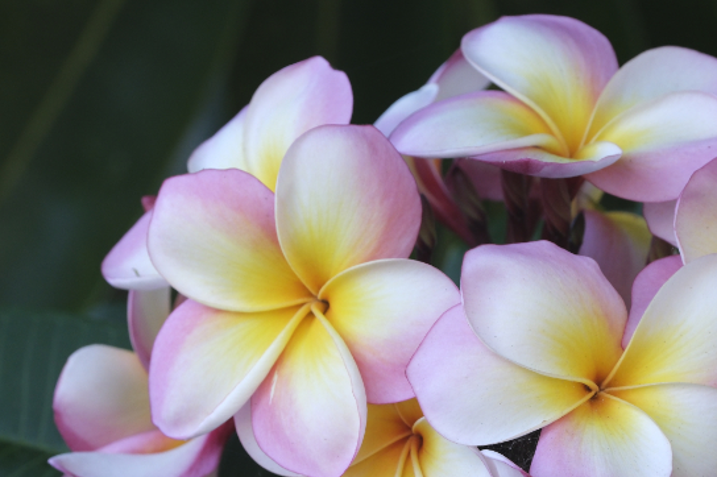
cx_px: 382
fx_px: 5732
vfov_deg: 4.8
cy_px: 341
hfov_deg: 7.2
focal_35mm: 288
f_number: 7.1
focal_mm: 102.2
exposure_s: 1/75
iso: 800
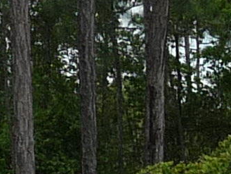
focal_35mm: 311
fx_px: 2076
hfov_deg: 6.2
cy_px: 353
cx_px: 403
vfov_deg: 4.7
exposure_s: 1/250
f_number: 8
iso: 100
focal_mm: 5
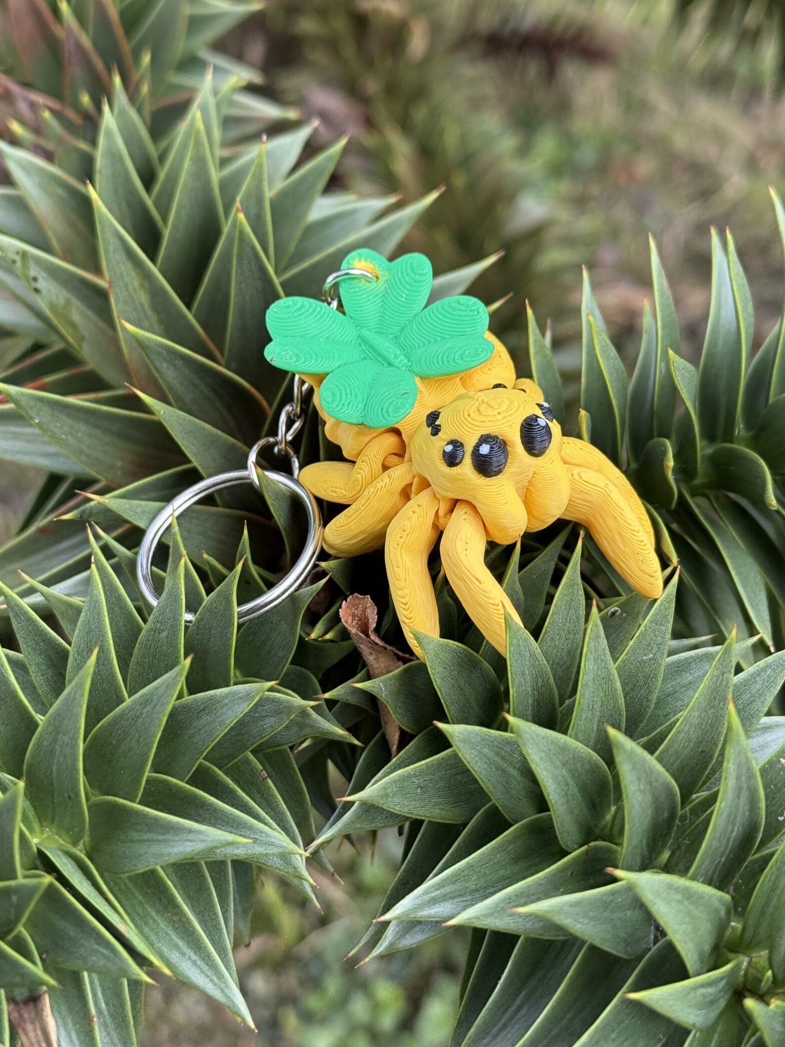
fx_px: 1784
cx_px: 401
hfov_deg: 24.8
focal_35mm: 59
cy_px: 491
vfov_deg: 32.7
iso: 80
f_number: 1.78
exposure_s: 1/557
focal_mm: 6.76
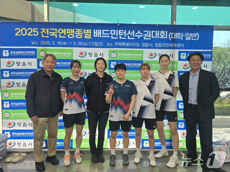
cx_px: 115
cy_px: 86
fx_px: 153
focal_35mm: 23
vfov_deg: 58.9
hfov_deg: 73.9
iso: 12
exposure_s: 1/120
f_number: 1.7
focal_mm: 6.3
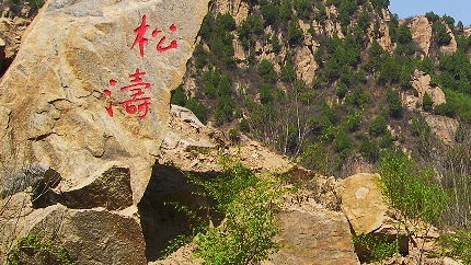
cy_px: 85
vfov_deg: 15.7
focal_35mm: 77
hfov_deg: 26.5
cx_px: 435
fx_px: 962
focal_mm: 8
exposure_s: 1/197
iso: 100
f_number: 7.6
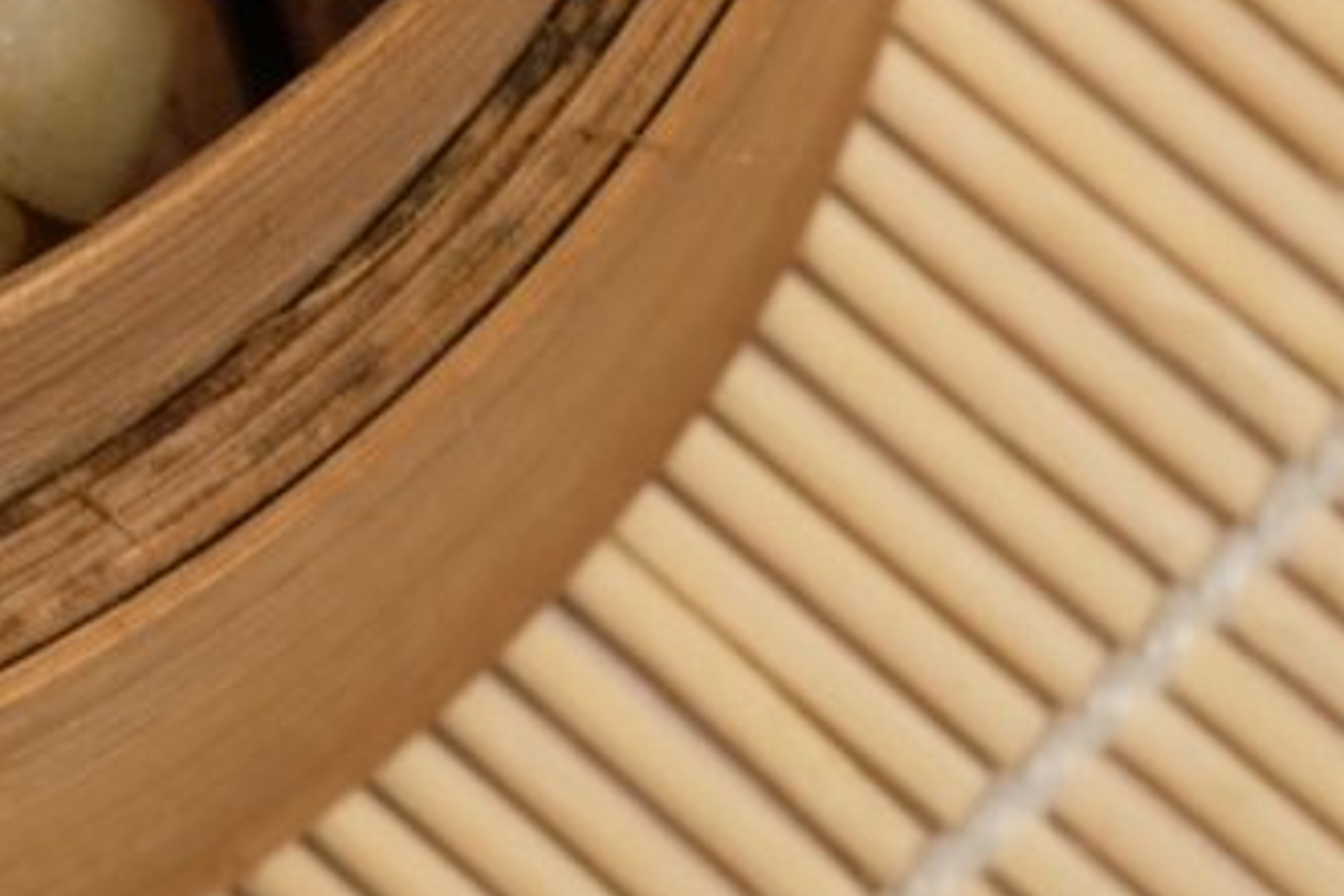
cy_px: -1212
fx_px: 16276
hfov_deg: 4.7
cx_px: -1022
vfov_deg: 3.1
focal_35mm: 436
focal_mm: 60
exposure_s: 1/250
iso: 200
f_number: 8
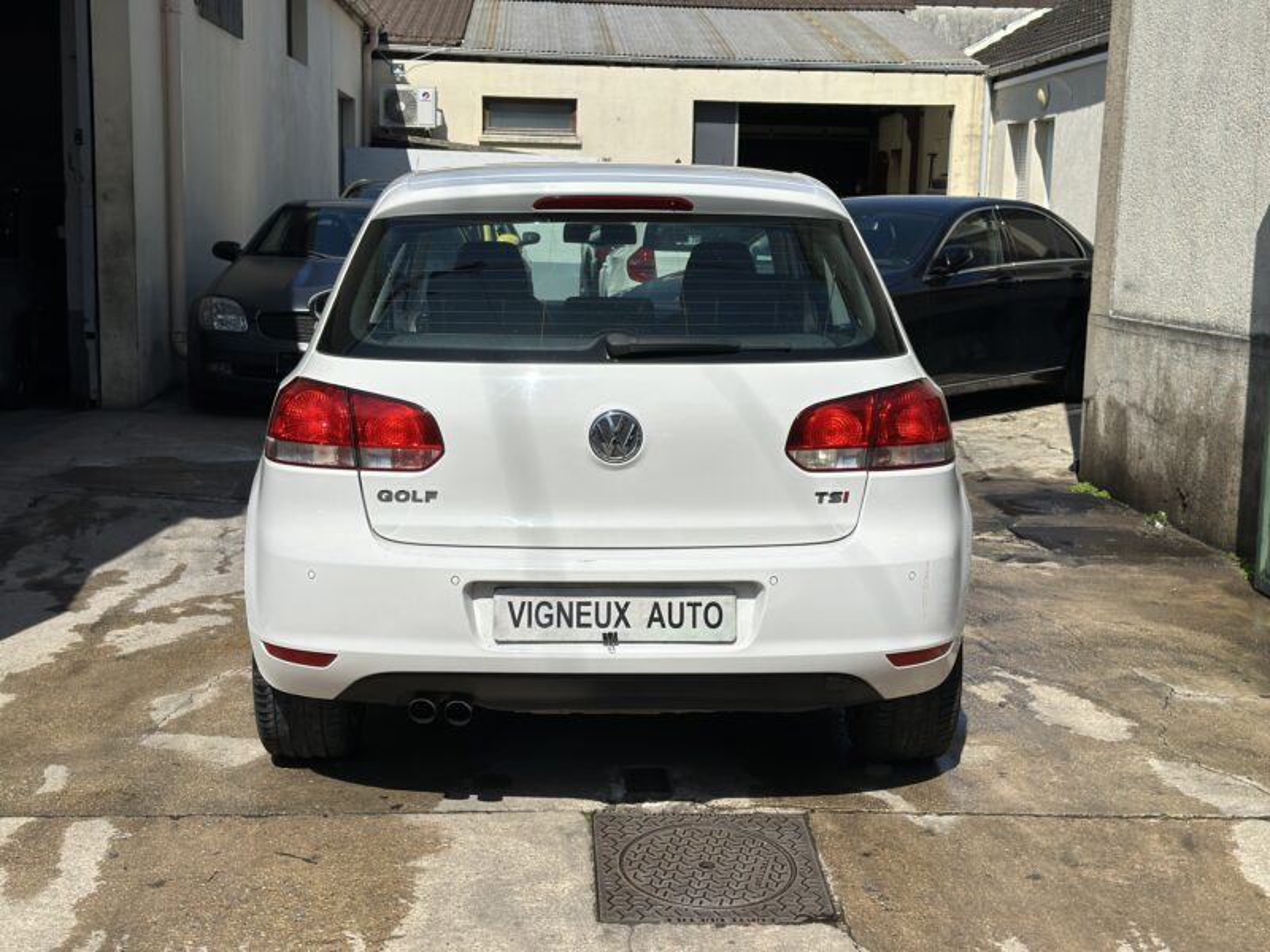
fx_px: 1761
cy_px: 476
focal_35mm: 48
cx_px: 635
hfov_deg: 39.7
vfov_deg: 30.3
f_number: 1.78
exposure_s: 1/8929
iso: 64
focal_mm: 6.86
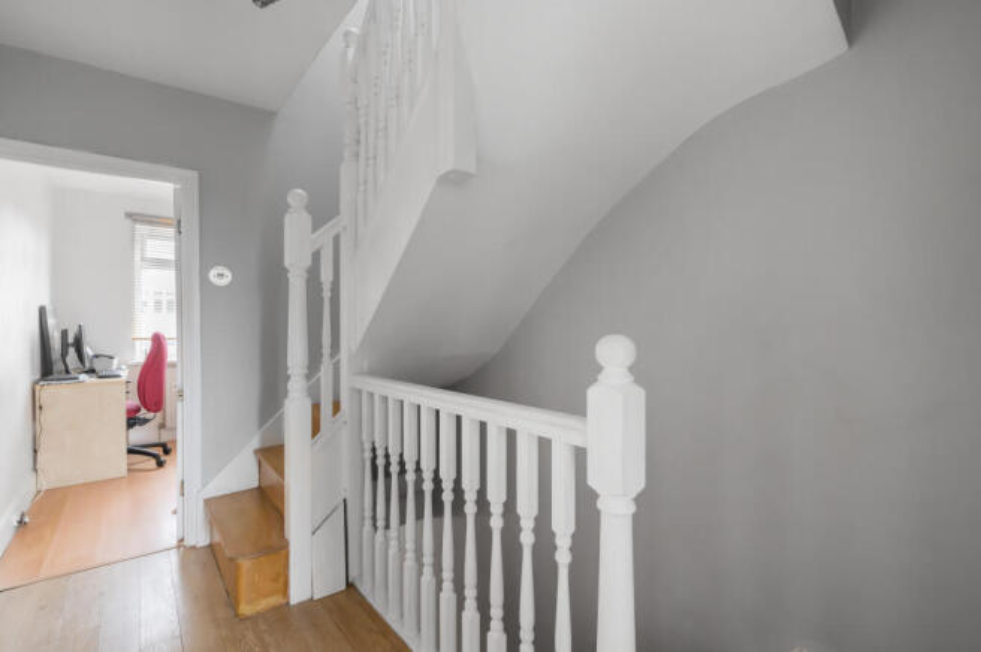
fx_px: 436
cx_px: 490
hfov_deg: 96.8
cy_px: 326
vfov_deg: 73.6
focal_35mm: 16
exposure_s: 1/15
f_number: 8
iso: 800
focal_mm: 16
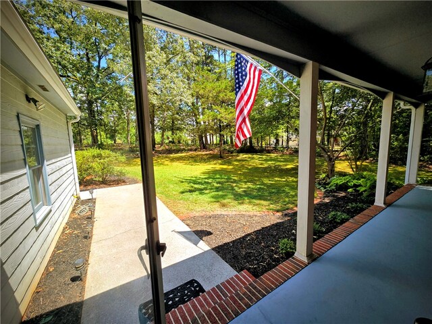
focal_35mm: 13
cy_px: 162
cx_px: 216
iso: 50
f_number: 2.2
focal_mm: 2.2
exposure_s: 1/1002
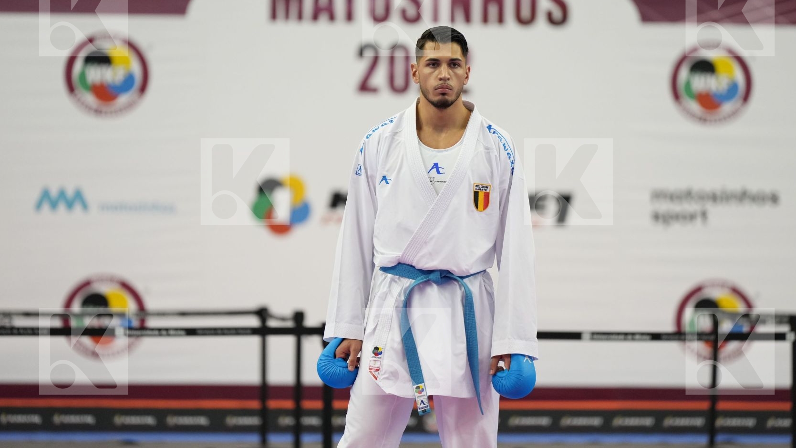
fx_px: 4770
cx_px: 407
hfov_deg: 9.5
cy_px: 182
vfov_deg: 5.4
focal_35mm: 226
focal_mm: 200
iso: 2500
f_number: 2.8
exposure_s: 1/1000
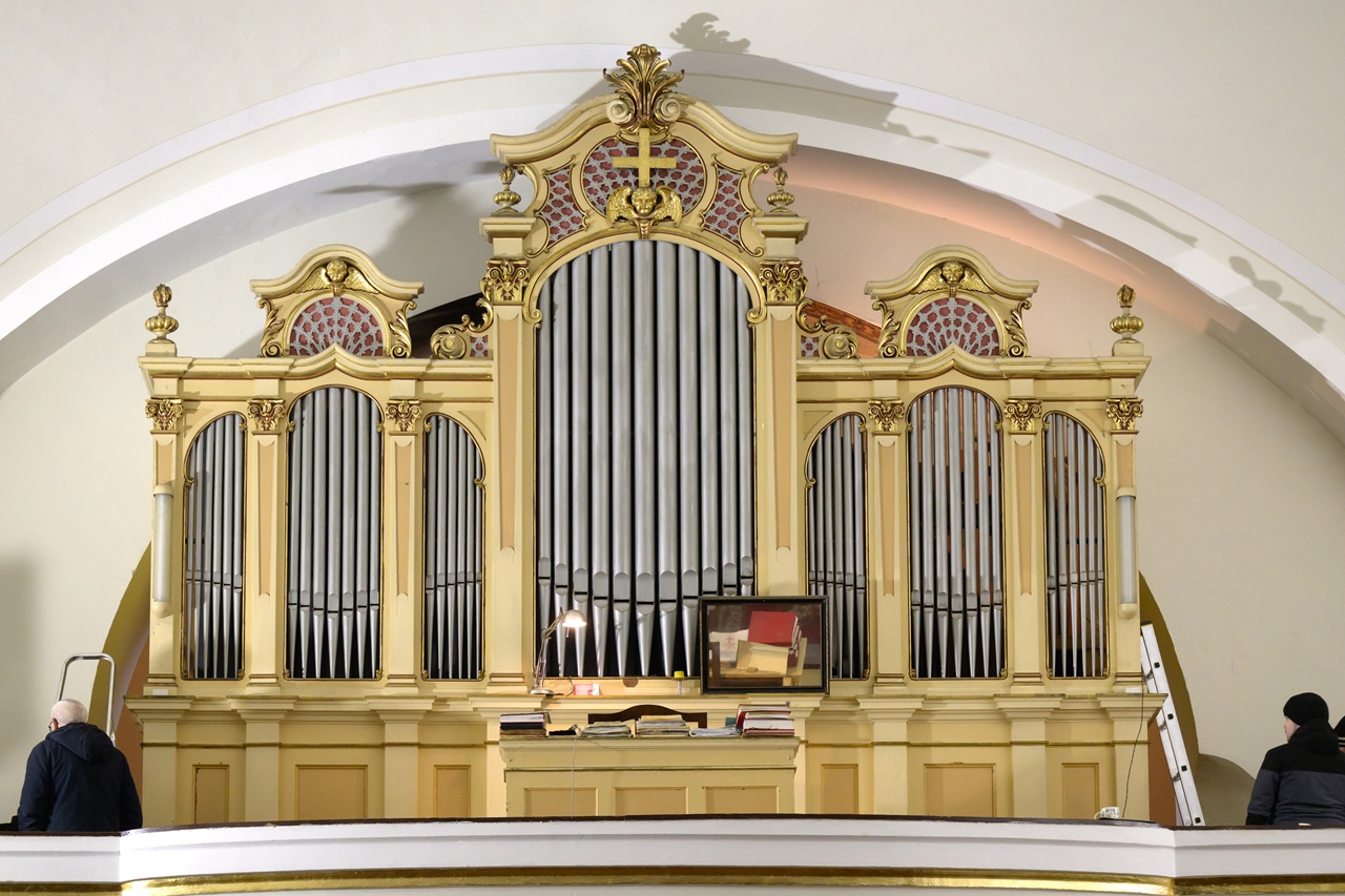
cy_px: 448
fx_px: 5230
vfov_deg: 9.8
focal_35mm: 140
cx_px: 672
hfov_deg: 14.7
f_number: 3.5
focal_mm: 140
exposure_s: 1/400
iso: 4000
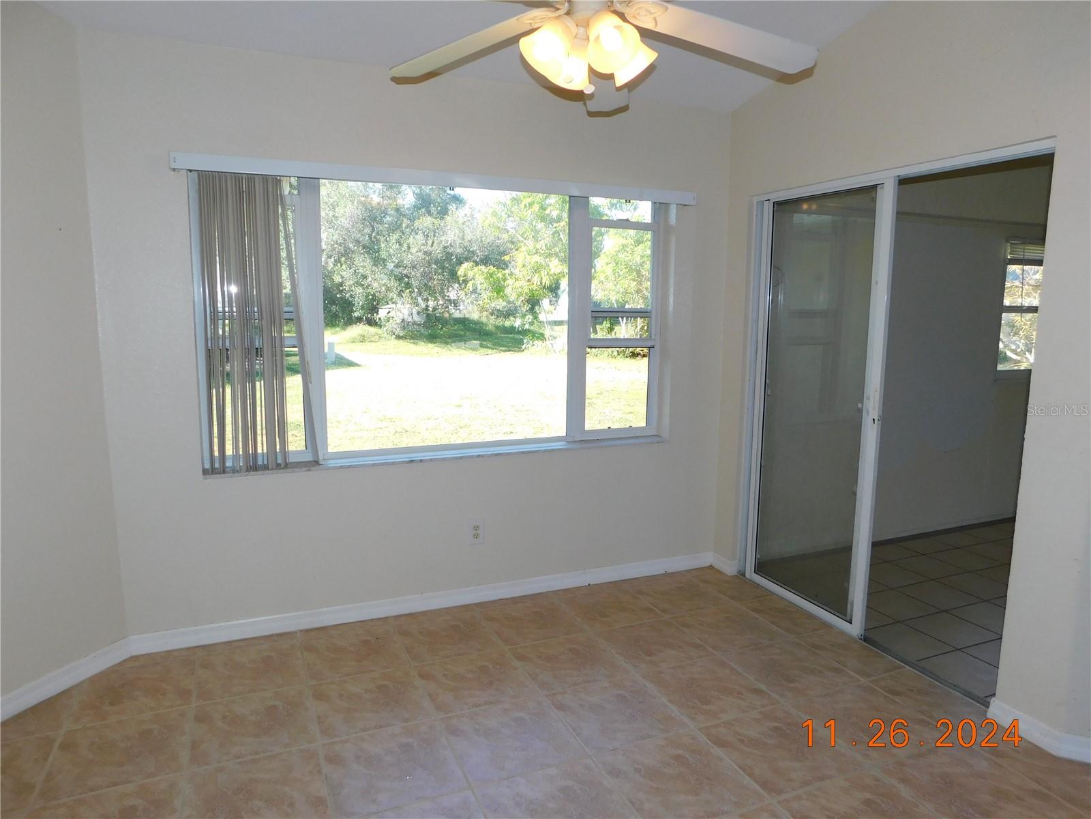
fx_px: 725
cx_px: 546
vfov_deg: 58.9
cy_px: 410
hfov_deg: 73.9
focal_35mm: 23
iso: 125
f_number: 3
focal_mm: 4
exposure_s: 1/200
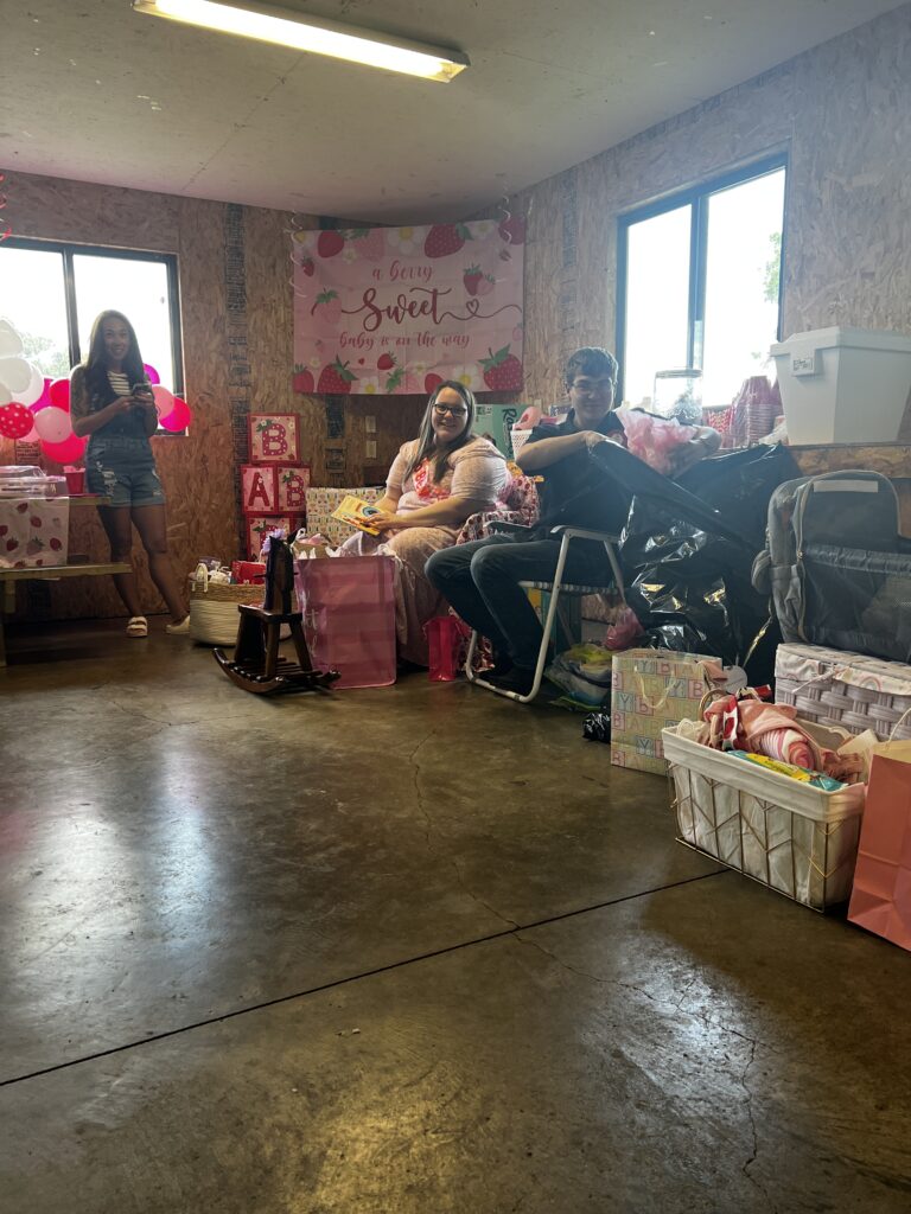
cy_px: 607
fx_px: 912
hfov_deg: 53.1
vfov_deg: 67.3
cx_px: 456
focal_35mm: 26
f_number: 1.5
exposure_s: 1/120
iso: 100
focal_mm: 5.7
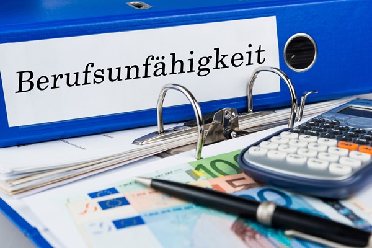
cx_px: 186
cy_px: 124
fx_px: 620
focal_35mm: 60
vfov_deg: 22.6
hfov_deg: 33.4
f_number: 9
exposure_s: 1/160
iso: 200
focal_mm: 60
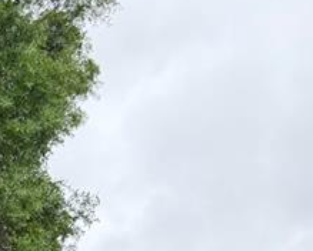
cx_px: -73
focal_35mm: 82
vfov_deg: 15.1
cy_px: 505
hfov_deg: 21.4
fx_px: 761
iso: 100
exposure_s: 1/1901
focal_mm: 6.76
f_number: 1.78
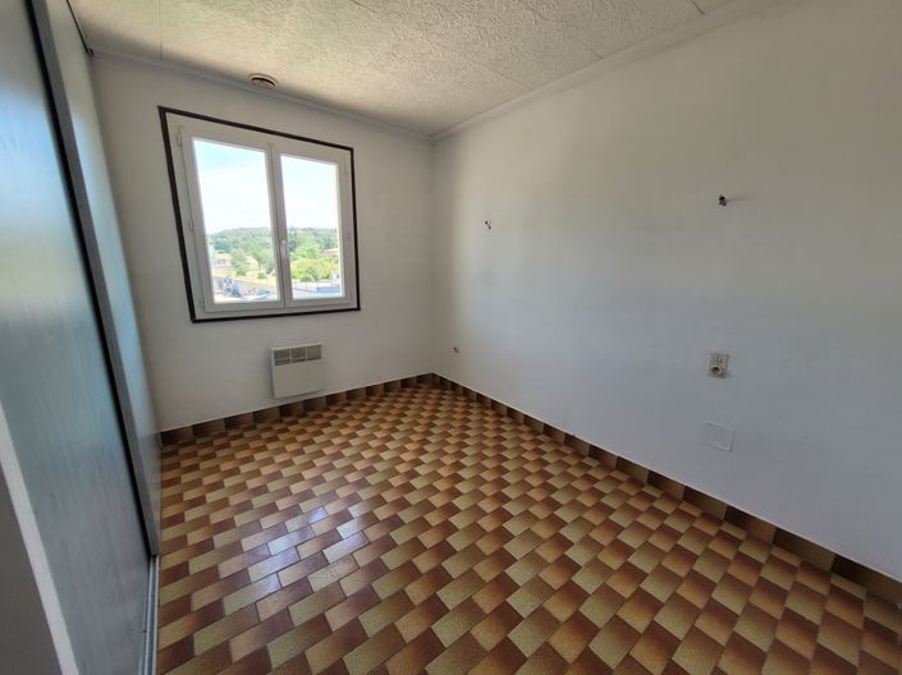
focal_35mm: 13
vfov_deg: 89.9
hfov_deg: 106.2
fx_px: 339
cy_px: 338
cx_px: 451
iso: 50
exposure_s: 1/100
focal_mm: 1.74
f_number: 2.2
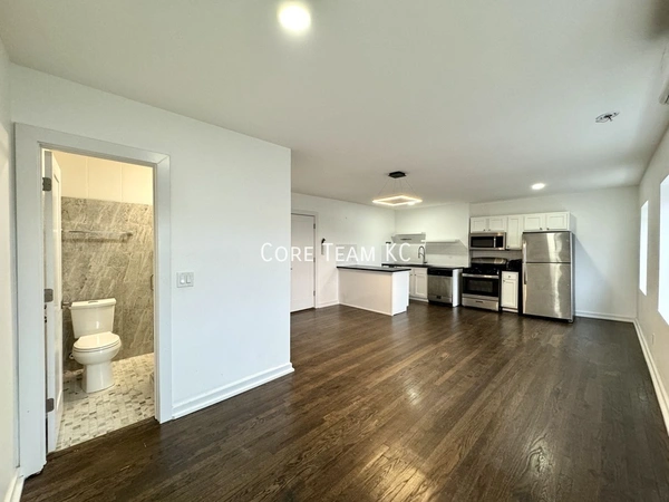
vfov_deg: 85.7
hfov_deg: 102.1
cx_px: 334
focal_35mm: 14
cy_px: 251
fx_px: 271
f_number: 2.2
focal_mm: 2.22
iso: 250
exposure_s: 1/120
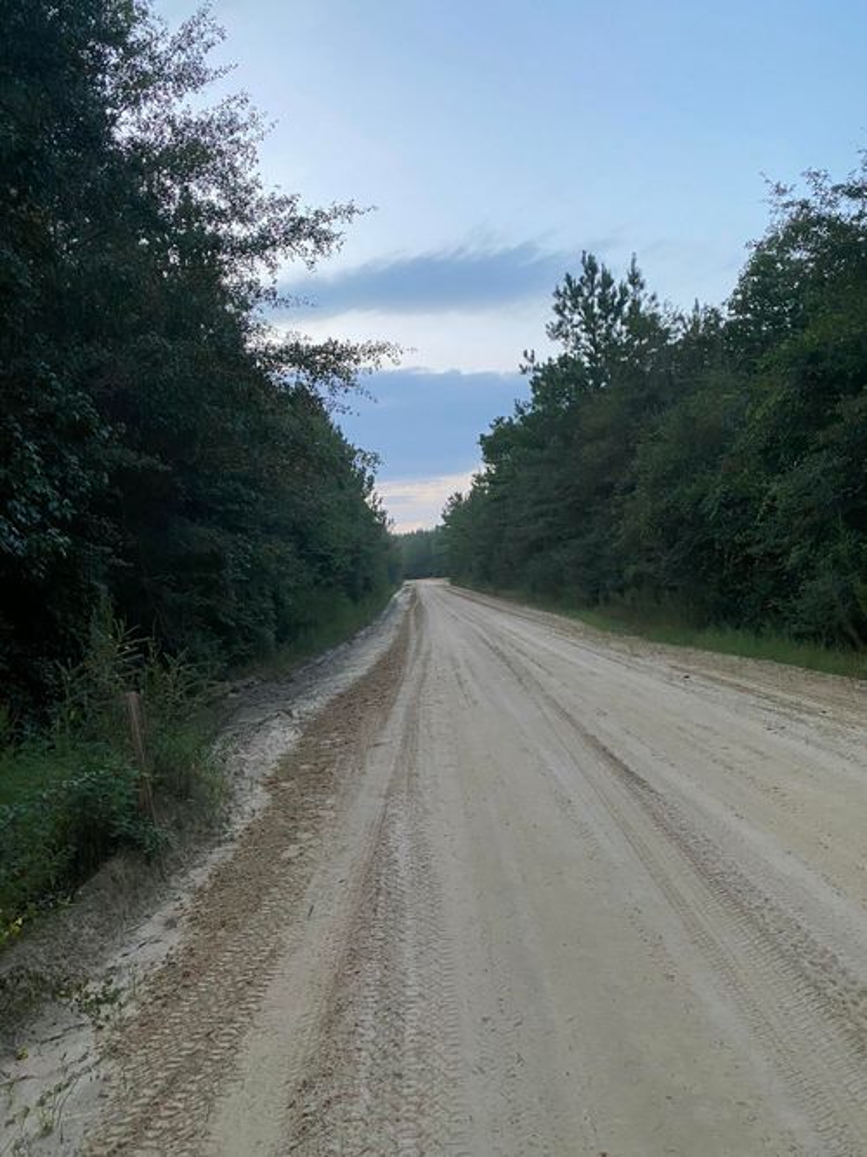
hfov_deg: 53.0
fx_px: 869
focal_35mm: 26
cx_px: 434
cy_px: 578
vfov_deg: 67.3
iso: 320
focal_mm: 4.25
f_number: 1.8
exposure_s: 1/60
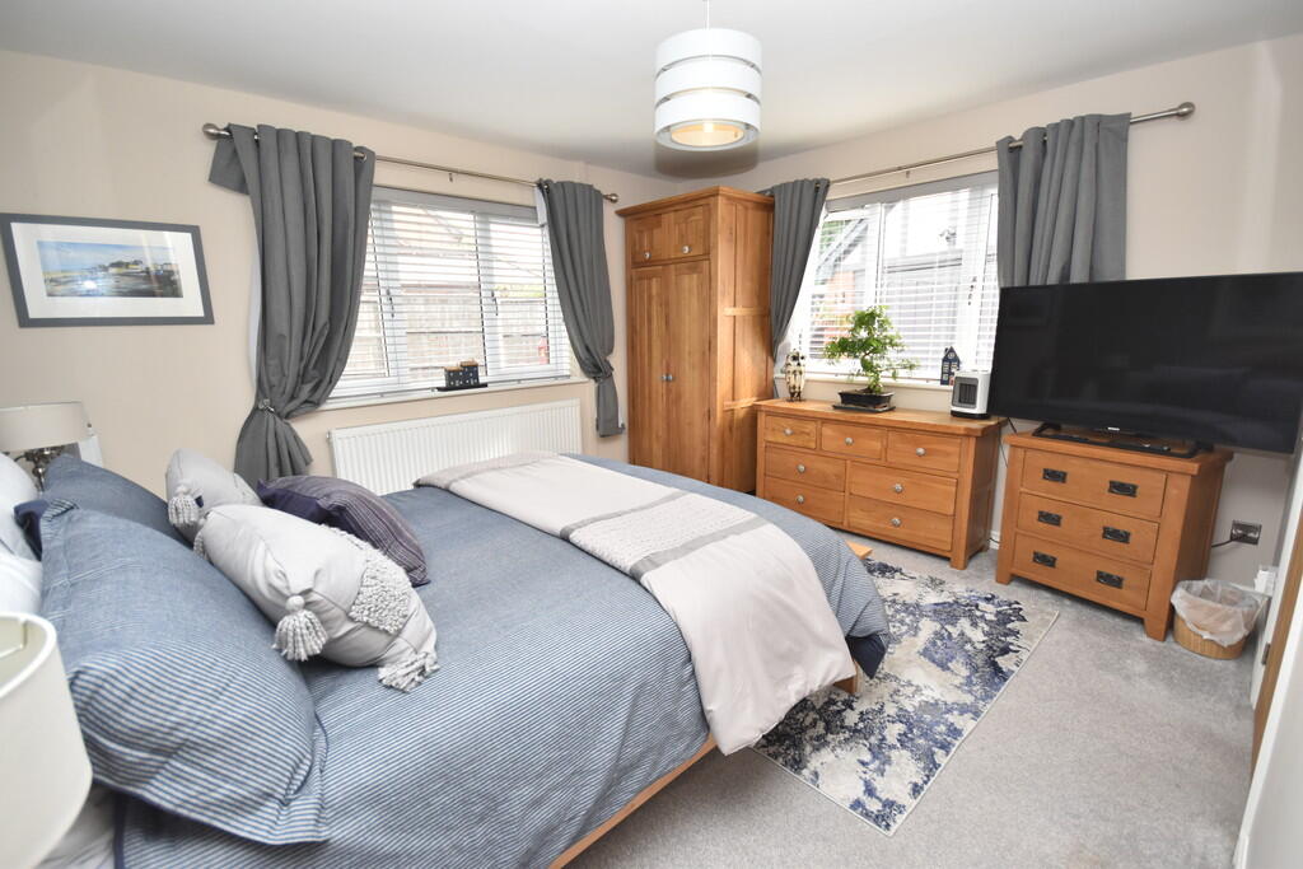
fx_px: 543
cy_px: 434
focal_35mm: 15
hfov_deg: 100.4
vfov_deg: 77.3
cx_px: 652
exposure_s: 1/125
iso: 900
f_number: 4
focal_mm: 10
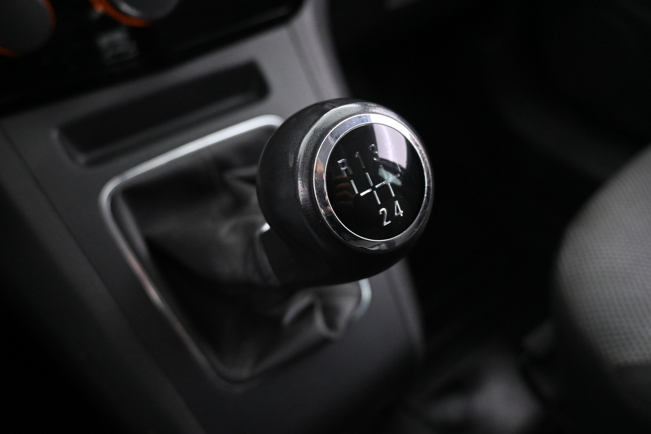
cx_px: 326
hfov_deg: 65.9
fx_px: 502
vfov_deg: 46.8
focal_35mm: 28
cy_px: 217
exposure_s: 1/30
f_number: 3.8
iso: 4500
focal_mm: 18.5
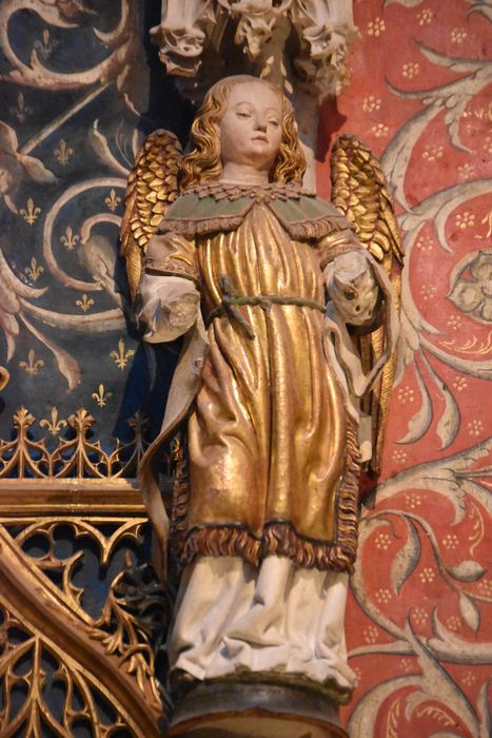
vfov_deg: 11.0
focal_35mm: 188
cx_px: 246
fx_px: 3842
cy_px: 369
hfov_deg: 7.3
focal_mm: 125
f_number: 4.8
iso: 12800
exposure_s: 1/100
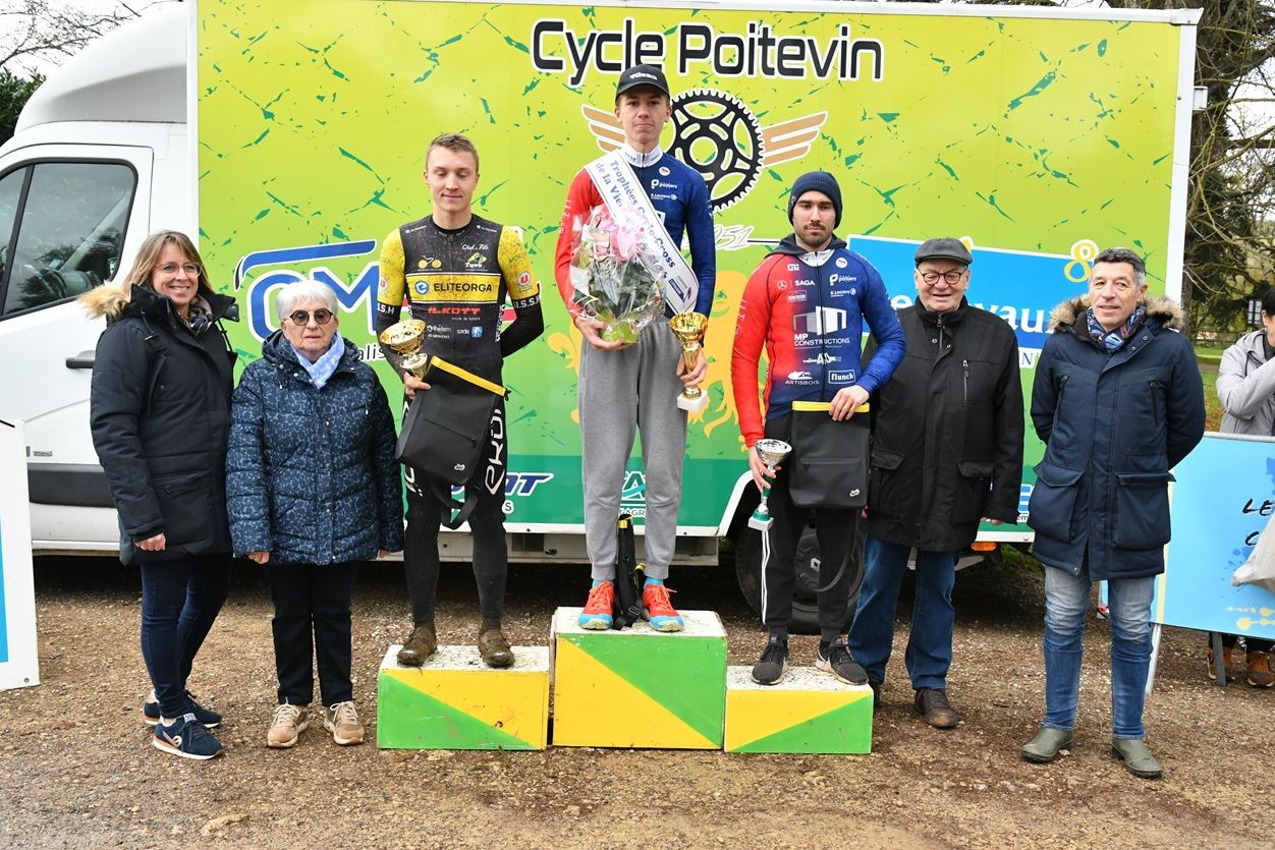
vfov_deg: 36.9
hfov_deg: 53.1
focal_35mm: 36
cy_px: 425
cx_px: 638
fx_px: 1275
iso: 2000
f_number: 7.1
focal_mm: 24
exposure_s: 1/160
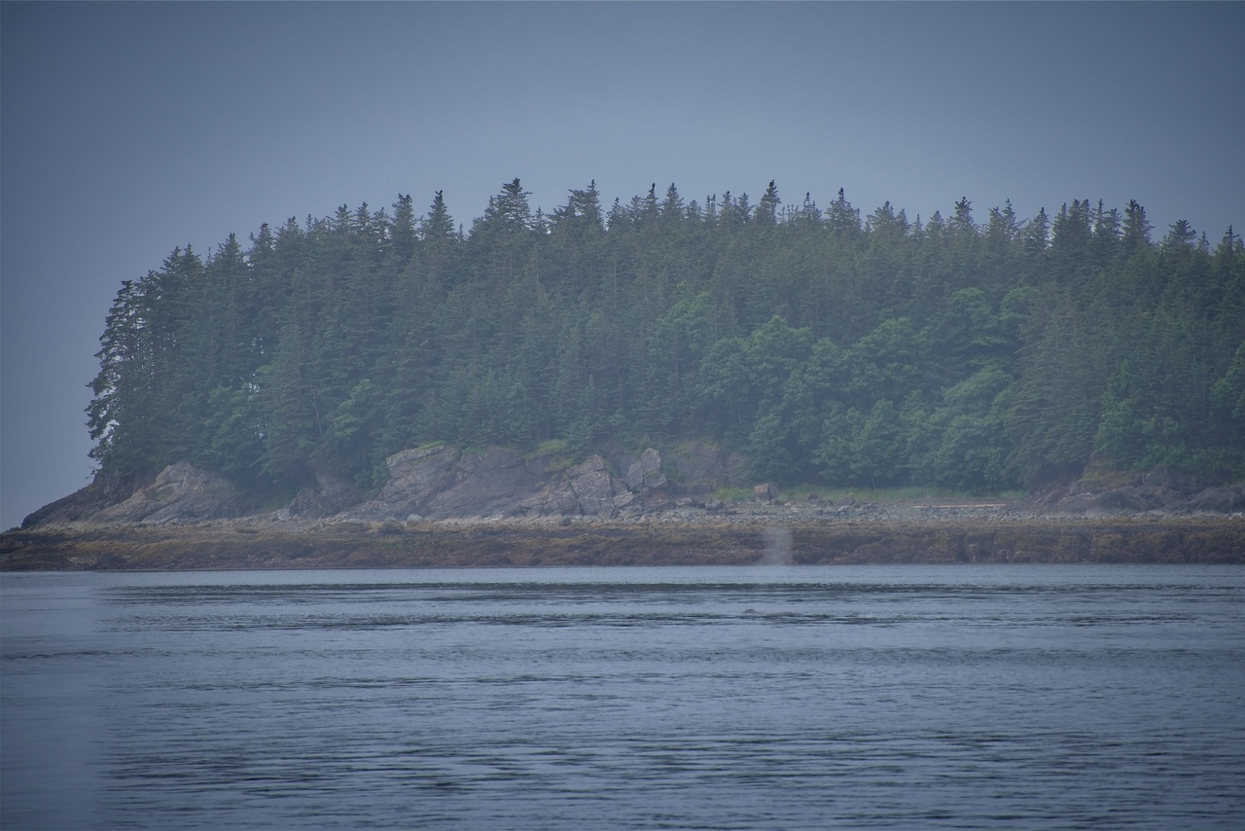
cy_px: 416
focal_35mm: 300
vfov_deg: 4.6
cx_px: 622
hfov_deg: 6.9
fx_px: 10377
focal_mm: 300
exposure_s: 1/640
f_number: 5.6
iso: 200
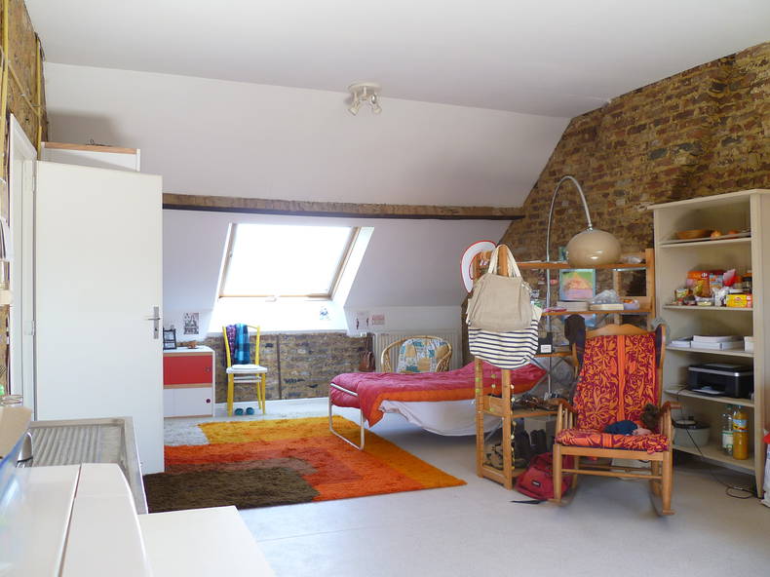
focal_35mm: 28
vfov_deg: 49.7
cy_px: 288
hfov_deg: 63.5
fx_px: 623
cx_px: 385
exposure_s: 1/30
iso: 80
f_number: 2.8
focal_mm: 5
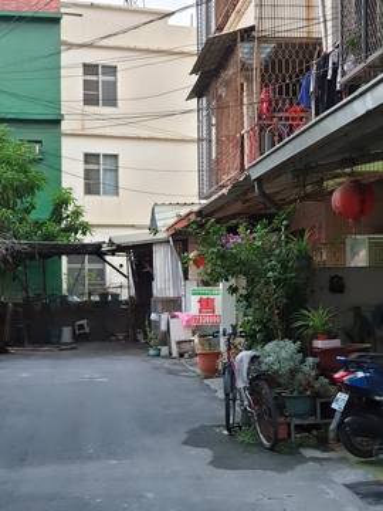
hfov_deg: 28.0
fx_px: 767
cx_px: 192
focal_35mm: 52
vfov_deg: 36.8
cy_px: 256
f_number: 2.4
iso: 200
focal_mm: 6
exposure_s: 1/30
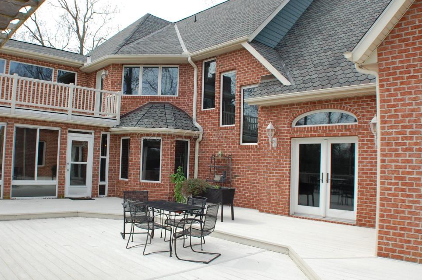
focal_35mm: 36
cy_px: 136
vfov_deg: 36.8
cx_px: 186
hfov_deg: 53.0
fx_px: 422
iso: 200
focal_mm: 20
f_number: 8
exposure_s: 1/200
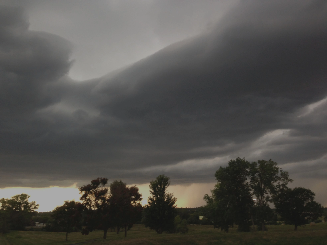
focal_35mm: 33
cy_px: 122
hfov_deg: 55.4
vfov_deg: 42.9
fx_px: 312
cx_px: 164
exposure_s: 1/30
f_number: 2.4
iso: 50
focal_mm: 4.12
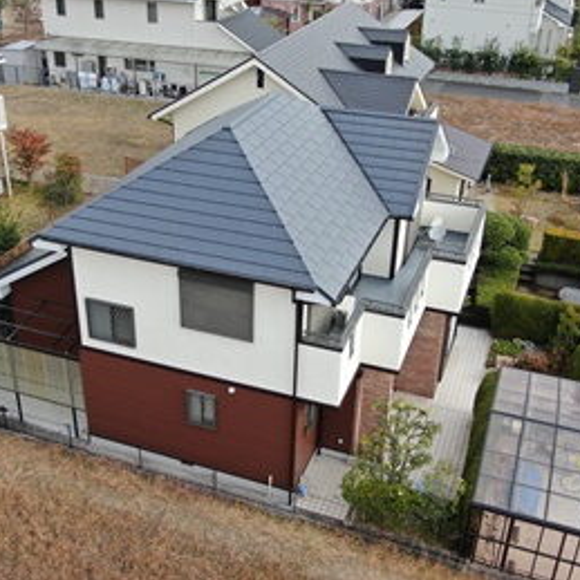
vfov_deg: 39.2
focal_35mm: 43
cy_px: 289
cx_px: 233
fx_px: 815
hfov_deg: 39.0
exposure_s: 1/320
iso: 100
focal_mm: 6.21
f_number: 3.3
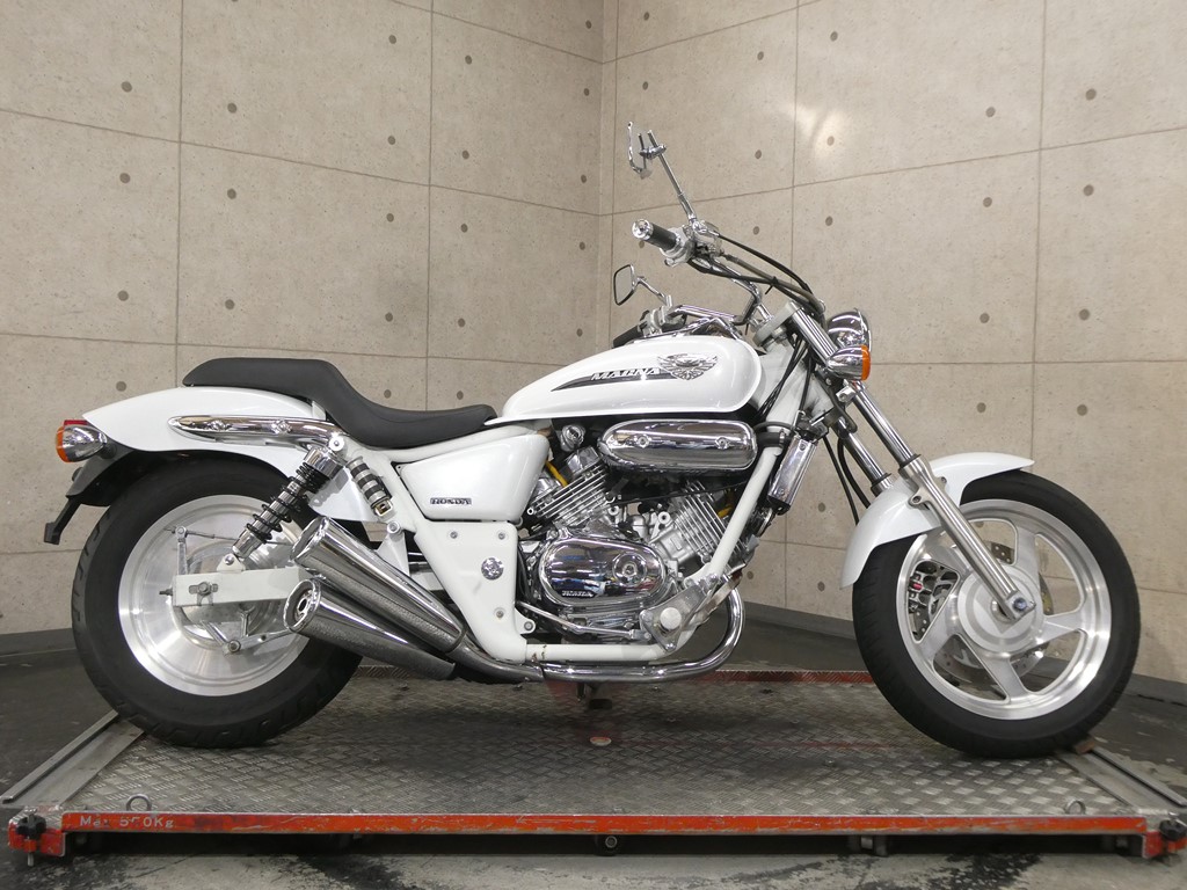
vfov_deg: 40.7
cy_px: 445
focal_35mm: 35
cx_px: 594
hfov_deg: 52.6
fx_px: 1200
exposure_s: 1/80
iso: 320
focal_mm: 6.3
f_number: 4
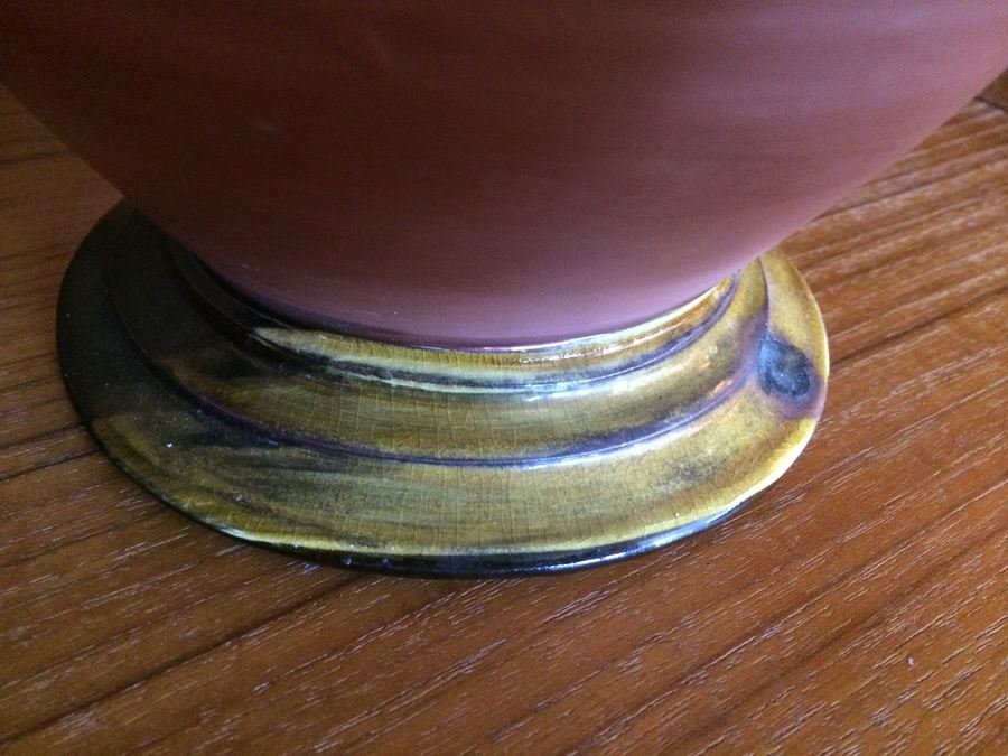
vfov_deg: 46.8
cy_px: 378
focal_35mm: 30
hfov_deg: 60.0
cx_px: 504
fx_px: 874
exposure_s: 1/15
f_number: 2.2
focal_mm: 4.12
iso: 500
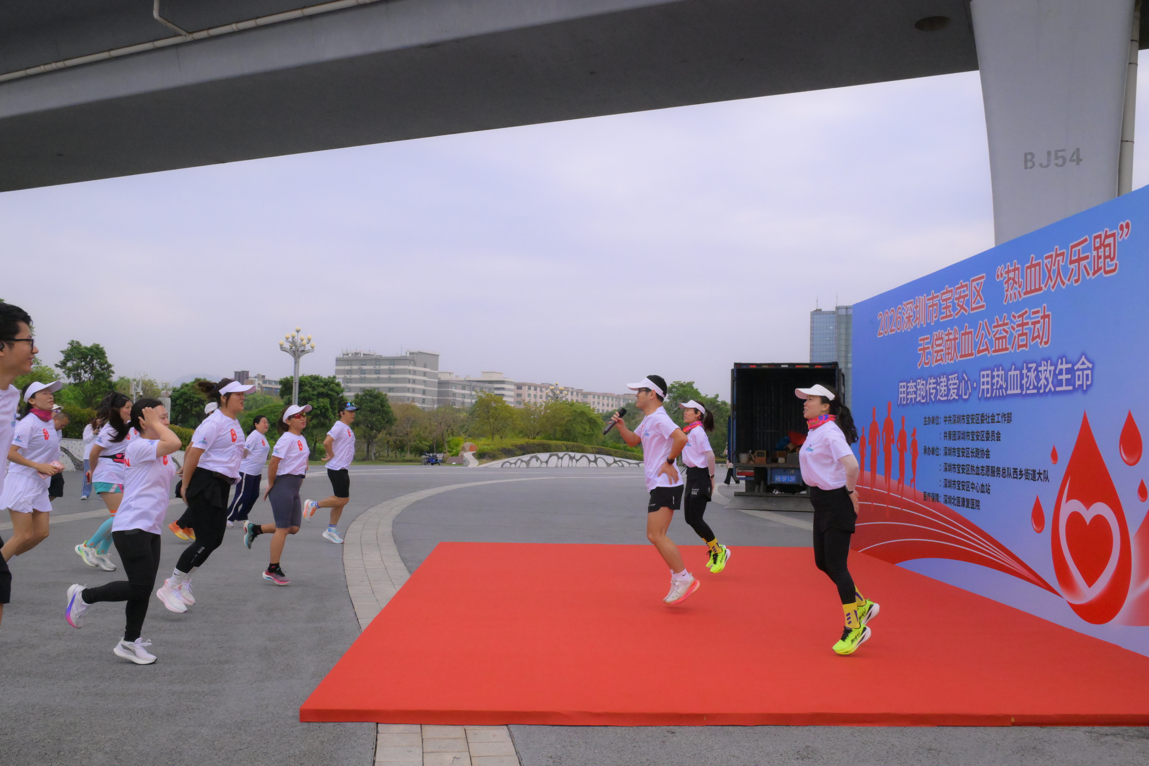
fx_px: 1037
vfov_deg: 40.5
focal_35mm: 32
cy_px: 383
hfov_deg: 58.0
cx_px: 574
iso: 8000
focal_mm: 32.5
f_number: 11
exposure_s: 1/1250
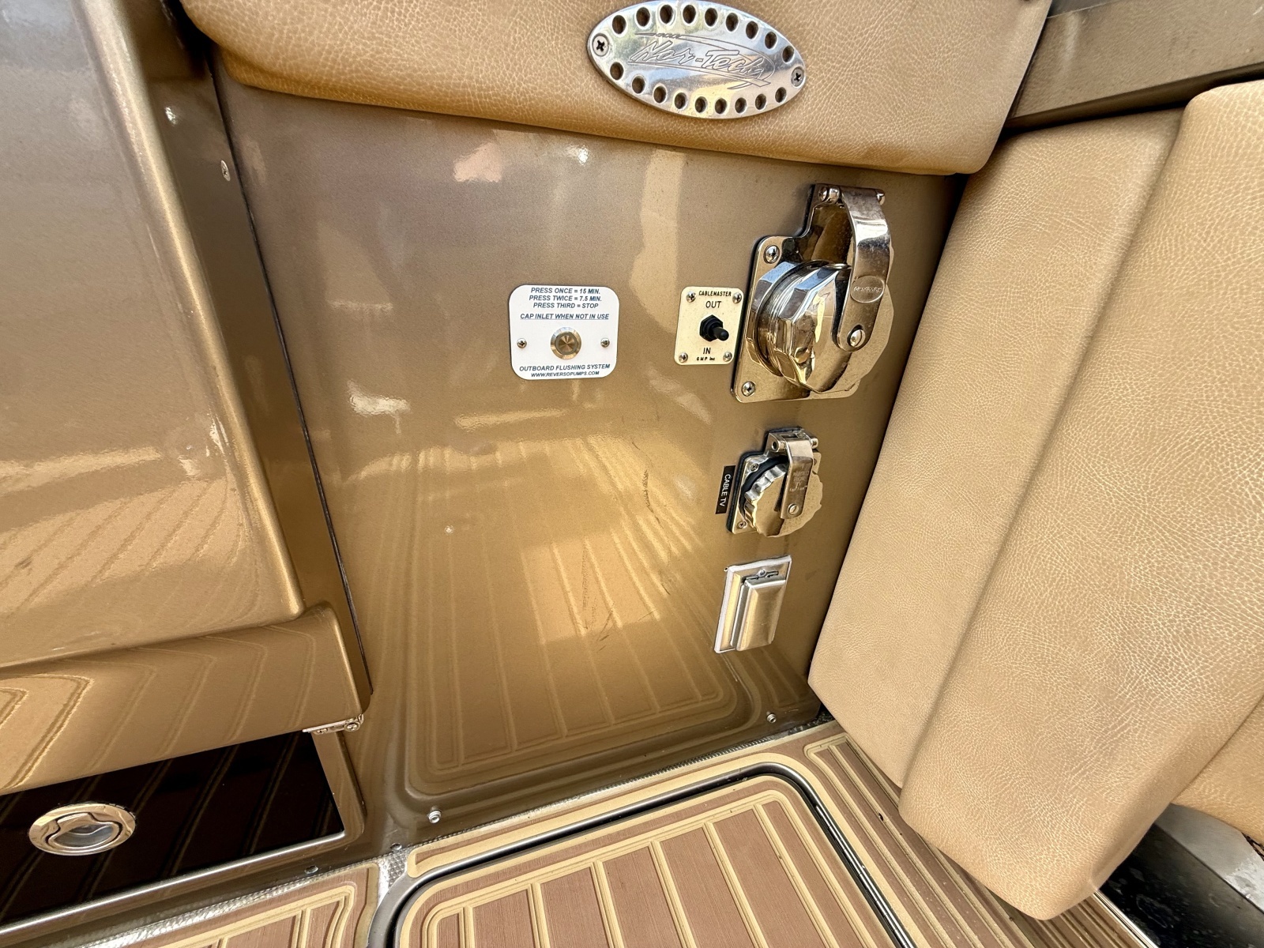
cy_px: 474
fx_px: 511
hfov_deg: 102.1
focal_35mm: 14
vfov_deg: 85.7
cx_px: 632
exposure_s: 1/411
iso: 50
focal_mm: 2.22
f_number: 2.2
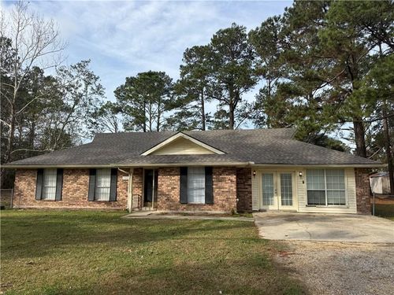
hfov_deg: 71.6
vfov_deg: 56.8
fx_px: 273
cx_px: 197
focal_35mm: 24
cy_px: 148
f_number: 1.78
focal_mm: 6.76
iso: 80
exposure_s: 1/2525
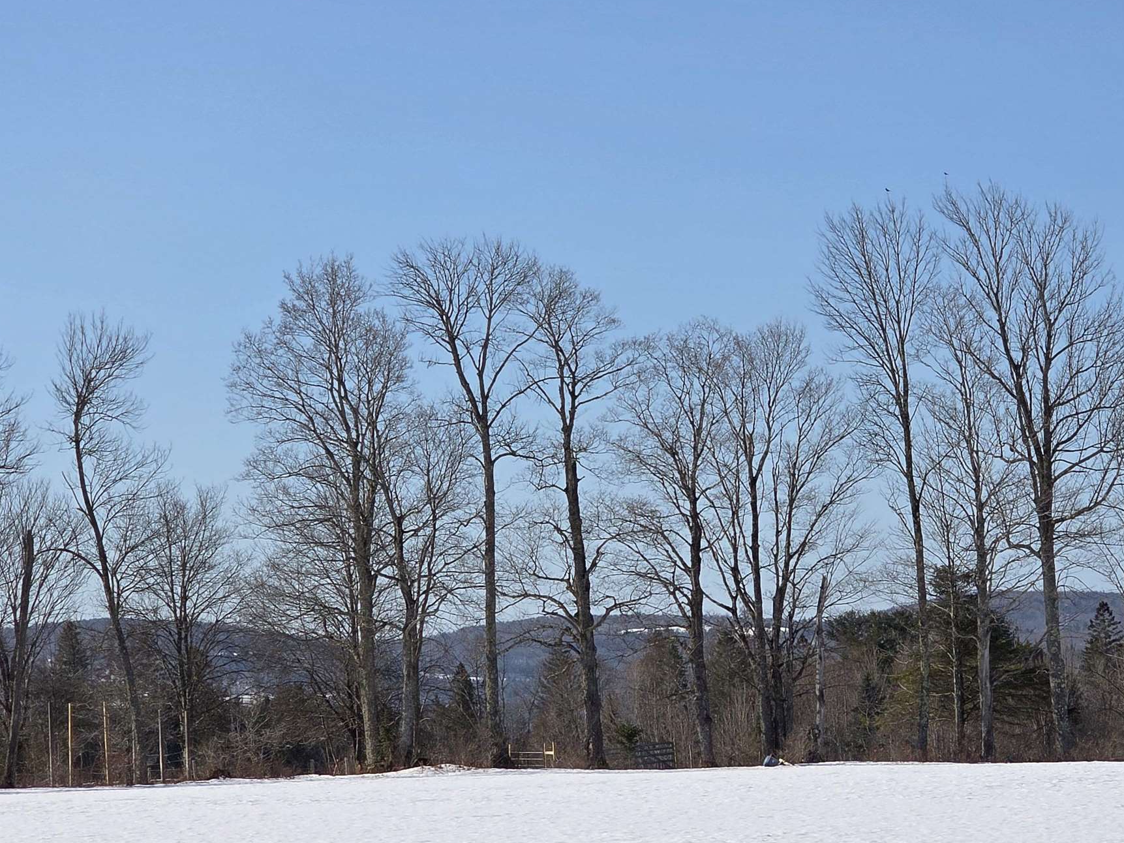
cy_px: 471
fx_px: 3994
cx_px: 720
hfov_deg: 16.0
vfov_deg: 12.0
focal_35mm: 123
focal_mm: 7.9
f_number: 2.4
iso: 50
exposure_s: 1/3363
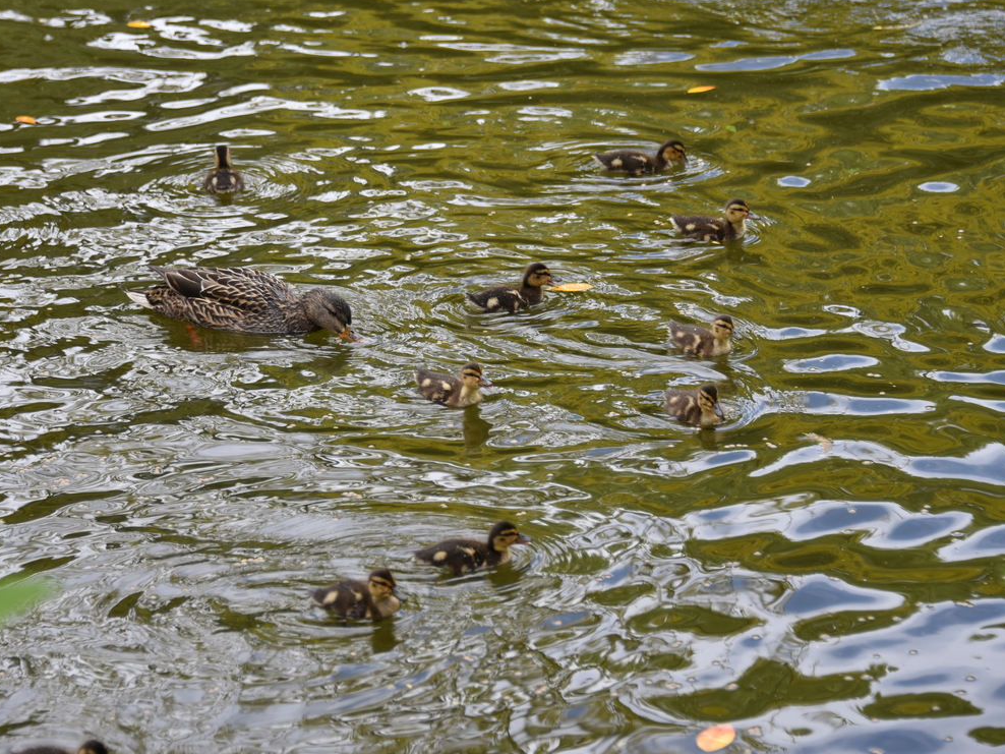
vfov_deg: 9.8
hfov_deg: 13.0
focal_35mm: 152
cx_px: 449
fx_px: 4413
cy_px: 326
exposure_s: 1/250
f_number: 5.6
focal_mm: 122
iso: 180
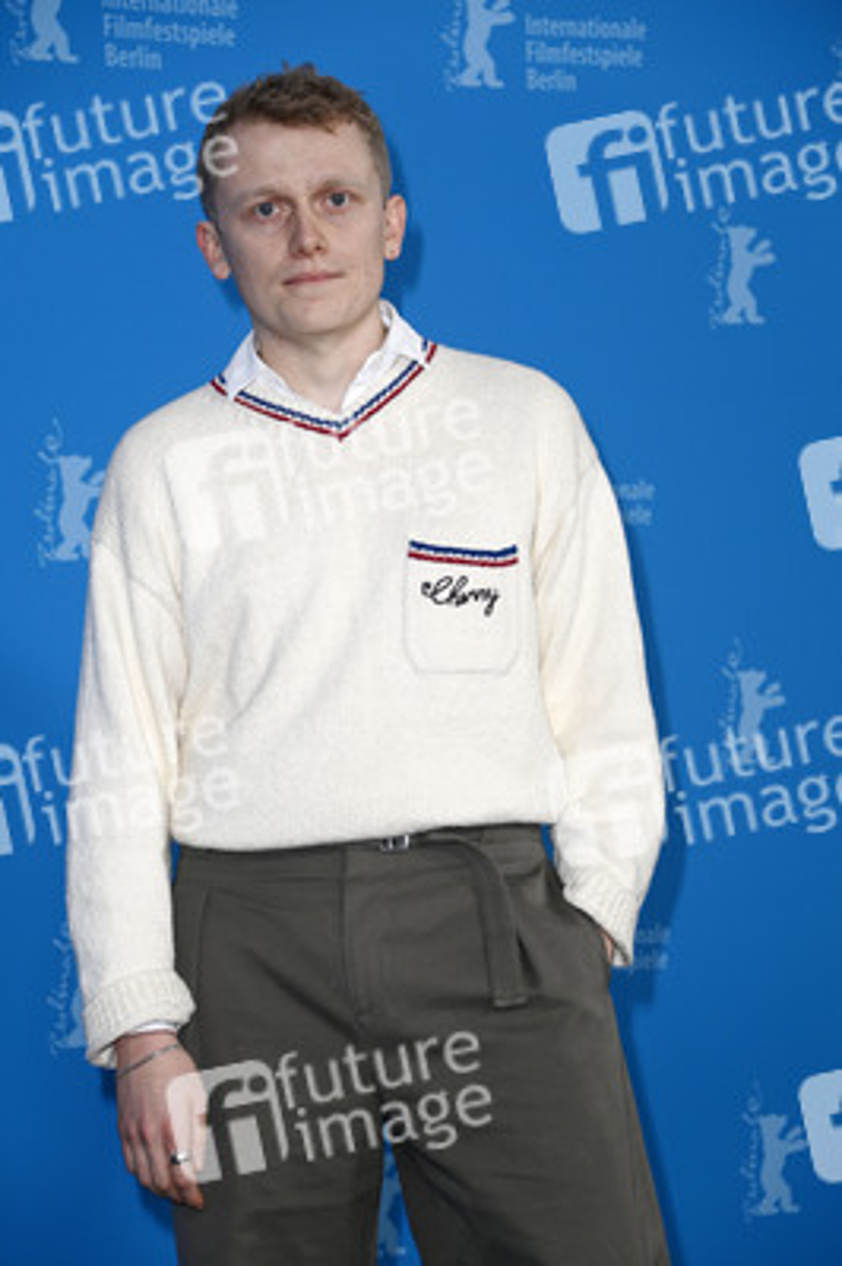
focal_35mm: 112
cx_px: 421
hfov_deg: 12.2
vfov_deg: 18.3
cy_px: 633
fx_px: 3936
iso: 640
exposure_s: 1/250
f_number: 5.6
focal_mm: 112
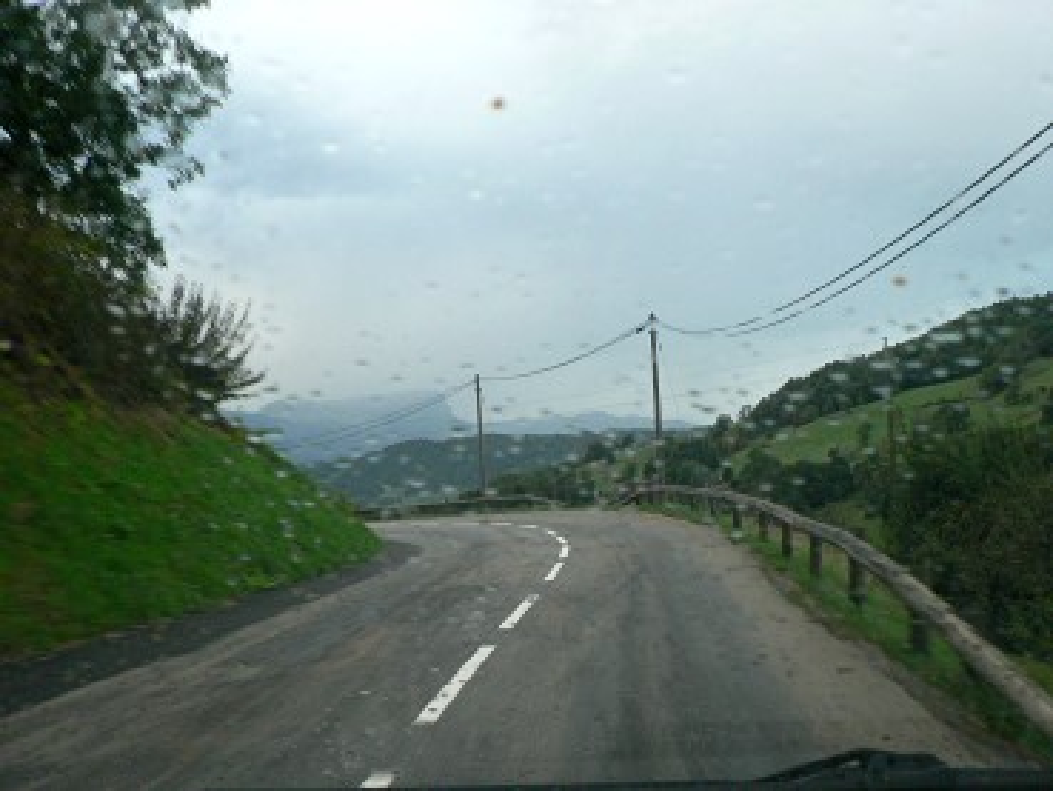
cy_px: 396
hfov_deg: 51.3
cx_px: 526
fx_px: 1095
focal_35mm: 36
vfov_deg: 39.7
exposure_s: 1/25
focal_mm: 6
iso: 200
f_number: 2.8
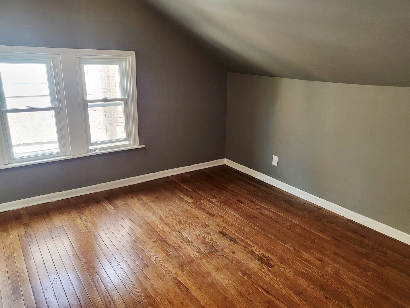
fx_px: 308
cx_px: 205
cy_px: 154
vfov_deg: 53.1
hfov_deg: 67.3
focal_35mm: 26
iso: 200
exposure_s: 1/120
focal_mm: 4.25
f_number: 1.8
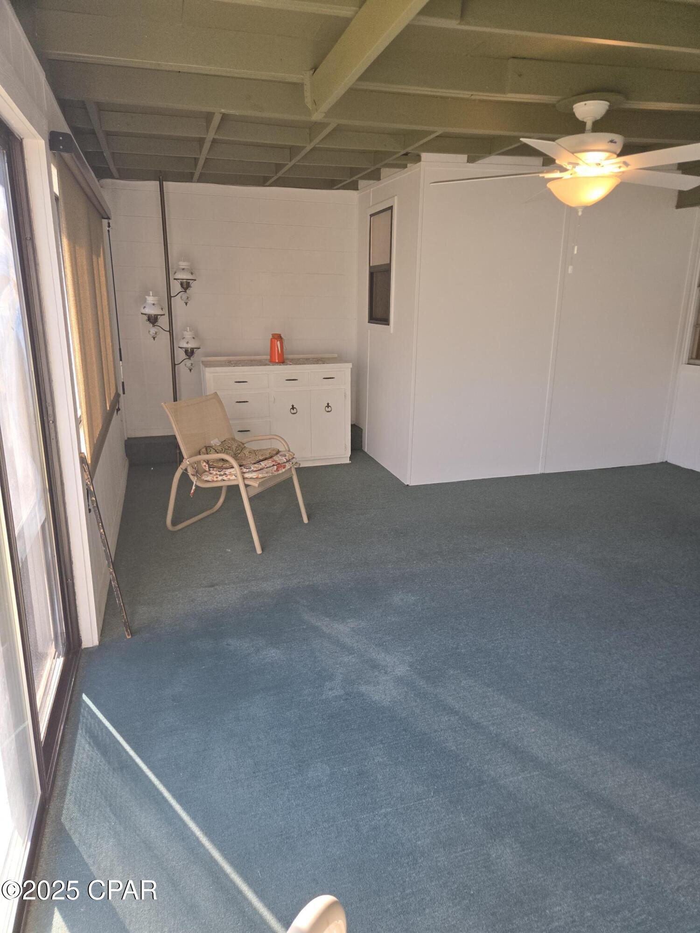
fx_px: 620
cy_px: 466
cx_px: 350
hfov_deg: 58.9
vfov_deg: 73.9
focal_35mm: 23
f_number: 1.8
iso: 125
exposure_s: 1/508
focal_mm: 5.4
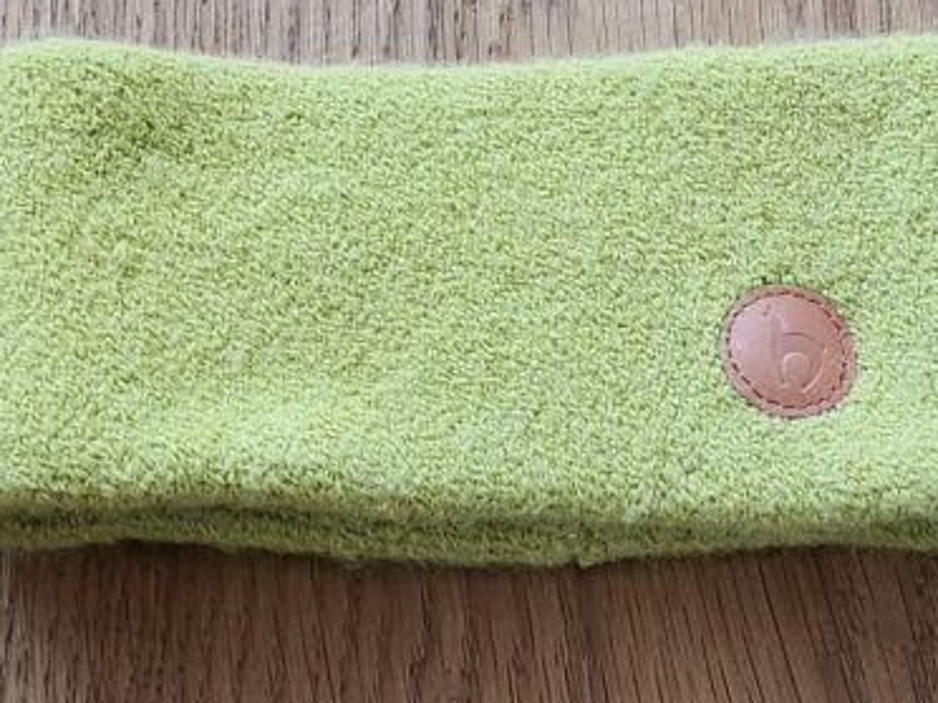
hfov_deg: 55.3
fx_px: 894
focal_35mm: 33
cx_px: 502
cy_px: 317
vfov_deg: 42.9
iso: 640
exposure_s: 1/33
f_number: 1.8
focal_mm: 5
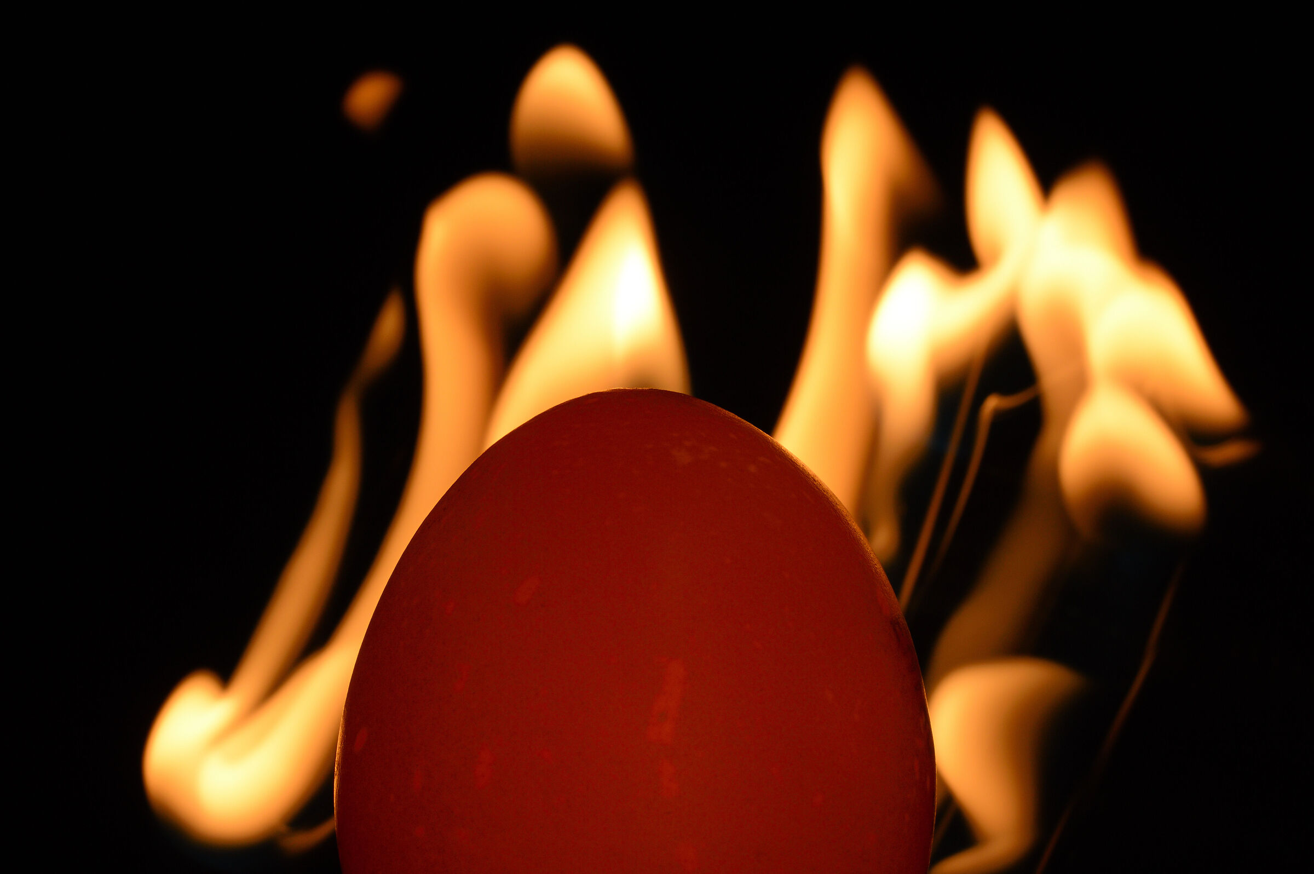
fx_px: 5744
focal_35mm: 158
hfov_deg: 13.1
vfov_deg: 8.7
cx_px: 657
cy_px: 437
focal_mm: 105
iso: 200
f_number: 18
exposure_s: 2.5
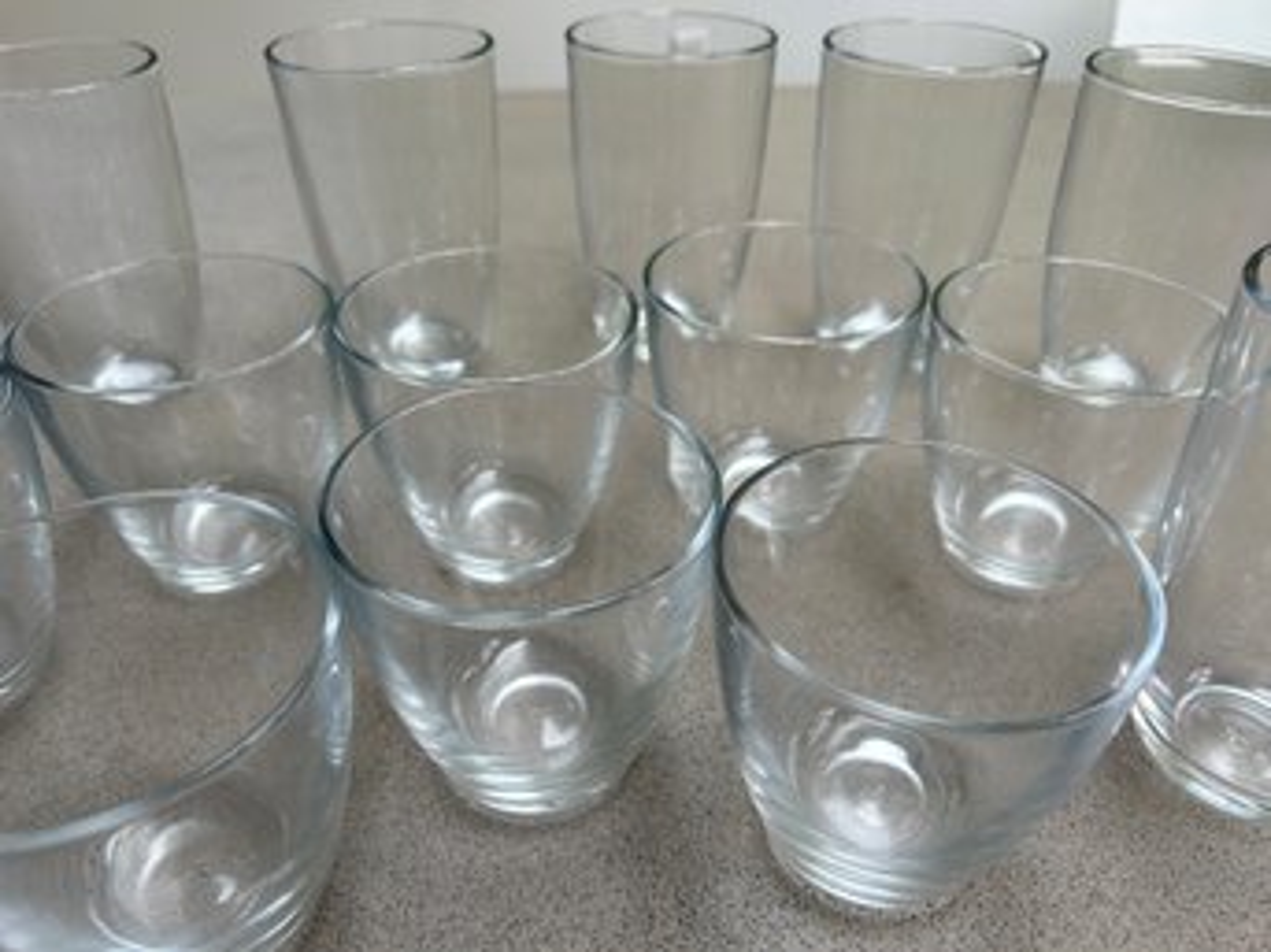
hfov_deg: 67.3
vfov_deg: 53.0
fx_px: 954
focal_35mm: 26
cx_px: 636
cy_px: 476
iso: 40
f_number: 1.5
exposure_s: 1/167
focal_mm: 5.7
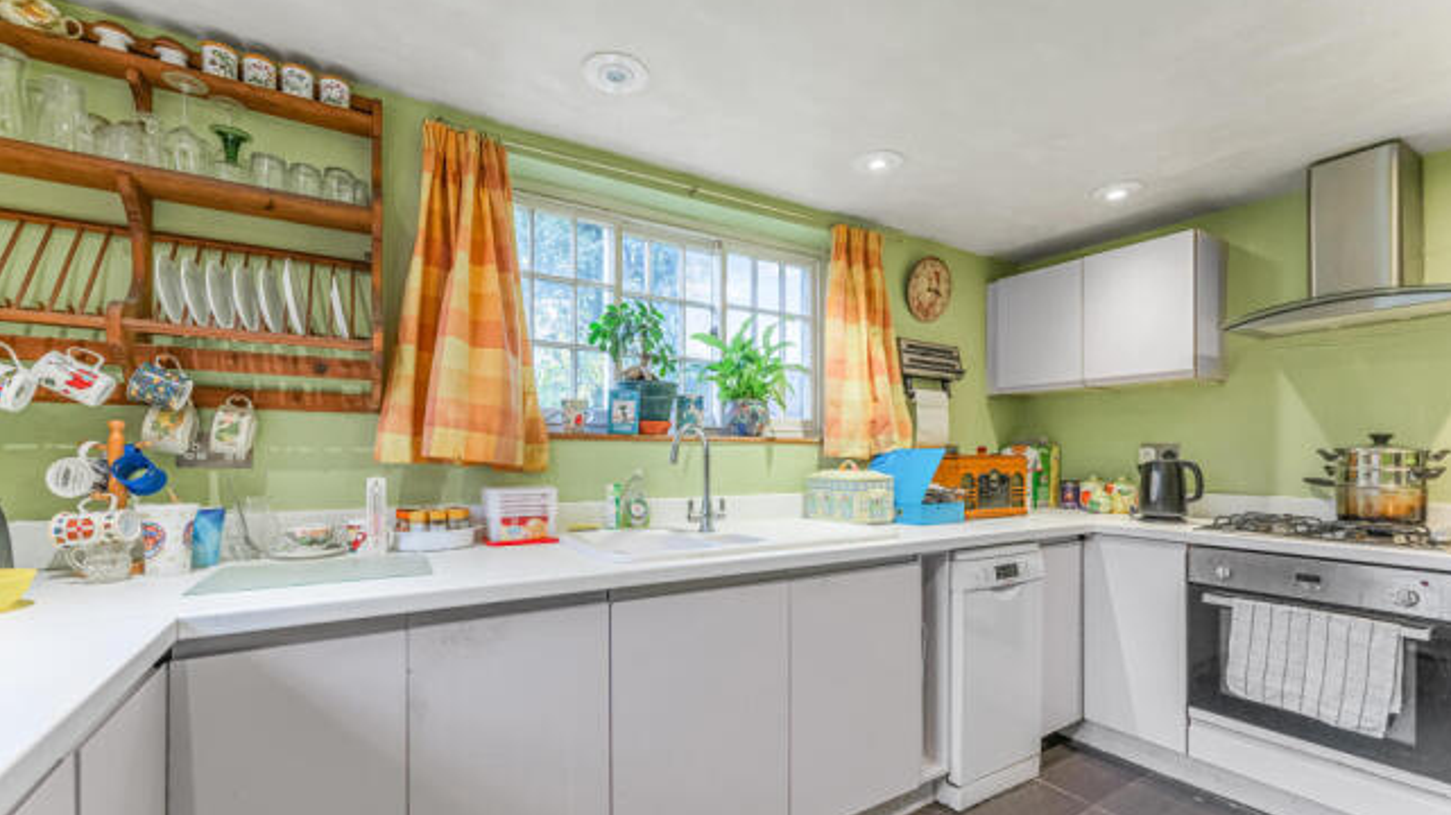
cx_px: 721
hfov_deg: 103.0
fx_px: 577
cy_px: 465
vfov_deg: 70.1
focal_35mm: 15
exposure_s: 1/6
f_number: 8
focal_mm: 14
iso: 200
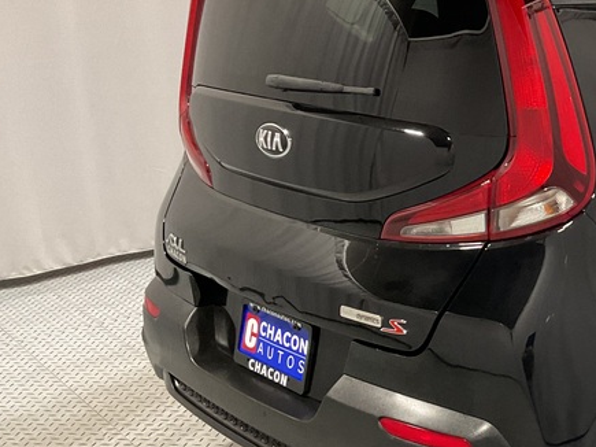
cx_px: 623
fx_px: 1102
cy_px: 241
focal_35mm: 64
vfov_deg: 22.9
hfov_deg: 28.1
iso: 125
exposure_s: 1/60
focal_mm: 3
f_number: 1.8
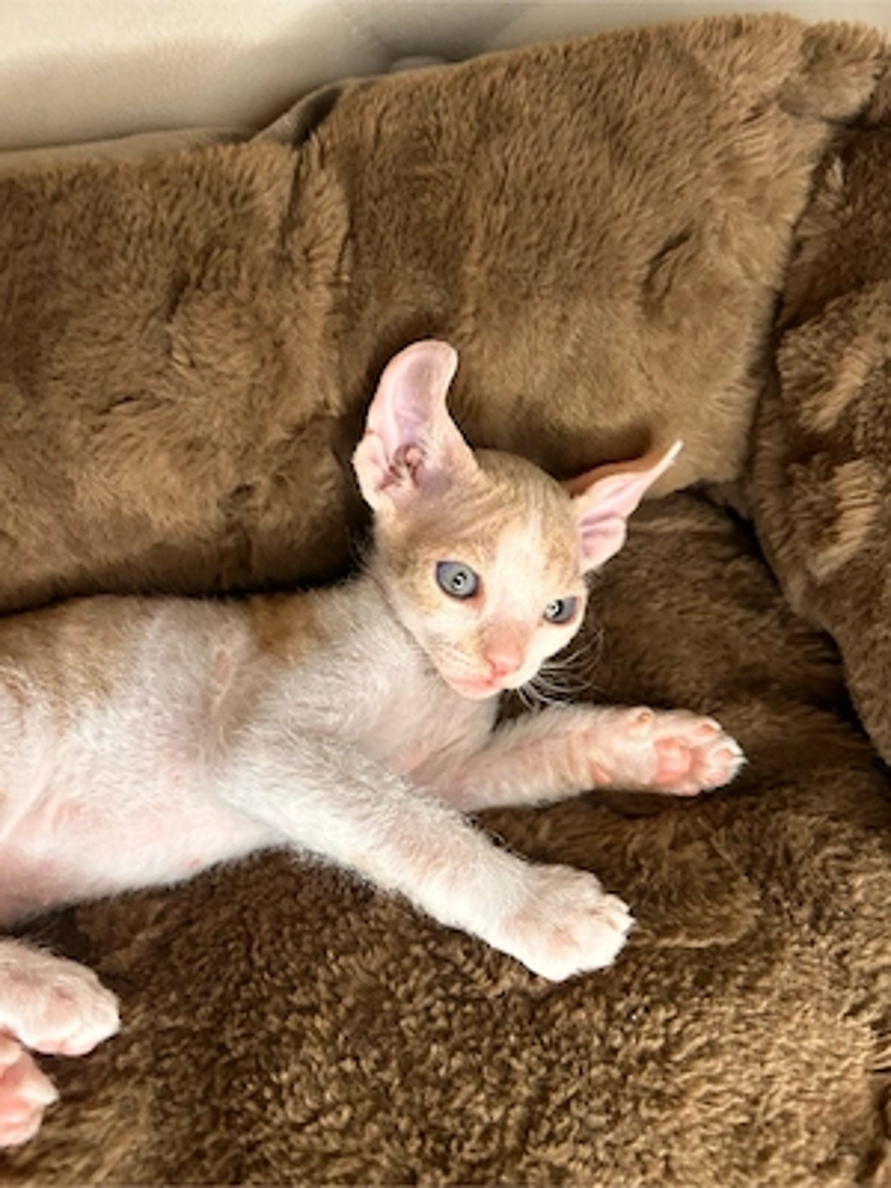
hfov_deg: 53.1
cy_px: 594
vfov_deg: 67.3
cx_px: 446
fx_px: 892
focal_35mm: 26
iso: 320
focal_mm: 5.7
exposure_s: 1/50
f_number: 1.5
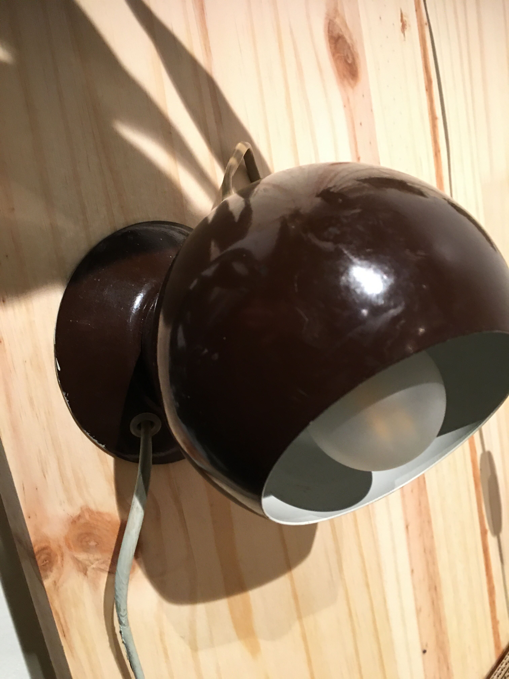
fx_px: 569
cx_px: 254
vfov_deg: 61.7
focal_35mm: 29
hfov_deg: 48.2
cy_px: 340
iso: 80
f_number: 2.2
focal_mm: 4.15
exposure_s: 1/10
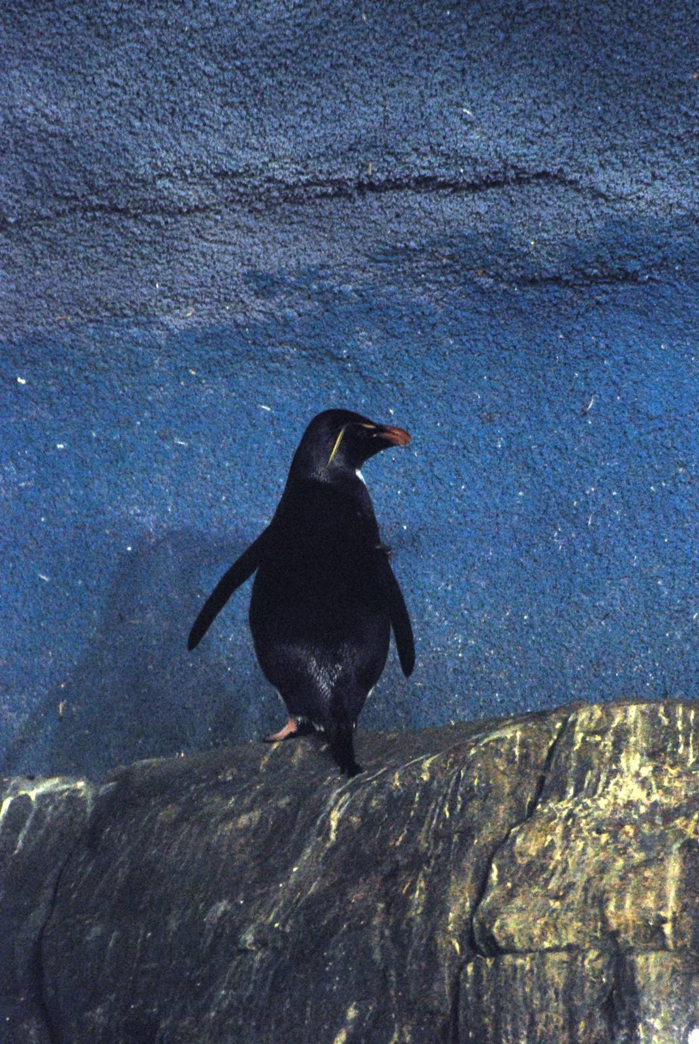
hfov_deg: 3.1
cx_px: 350
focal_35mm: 450
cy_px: 522
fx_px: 13069
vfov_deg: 4.6
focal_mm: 300
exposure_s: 1/160
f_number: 5.6
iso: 1600
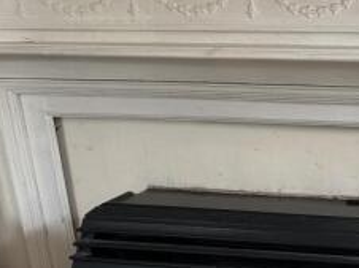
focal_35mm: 62
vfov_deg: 22.5
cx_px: 400
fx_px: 642
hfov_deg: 28.3
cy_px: 281
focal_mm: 6.86
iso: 125
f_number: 1.78
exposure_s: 1/121
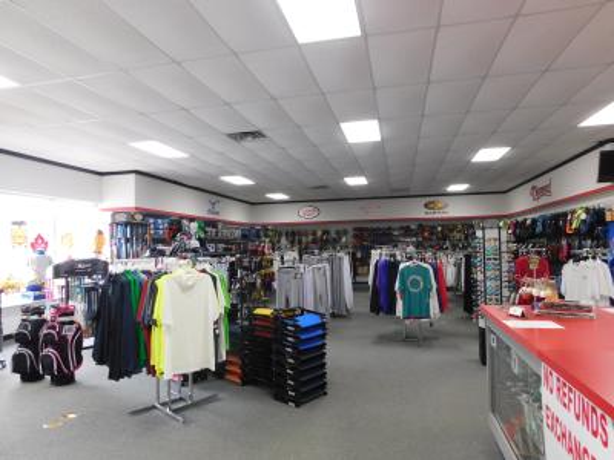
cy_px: 230
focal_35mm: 23
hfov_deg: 73.9
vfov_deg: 58.9
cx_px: 307
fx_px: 408
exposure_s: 1/30
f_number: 3
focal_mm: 4
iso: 220
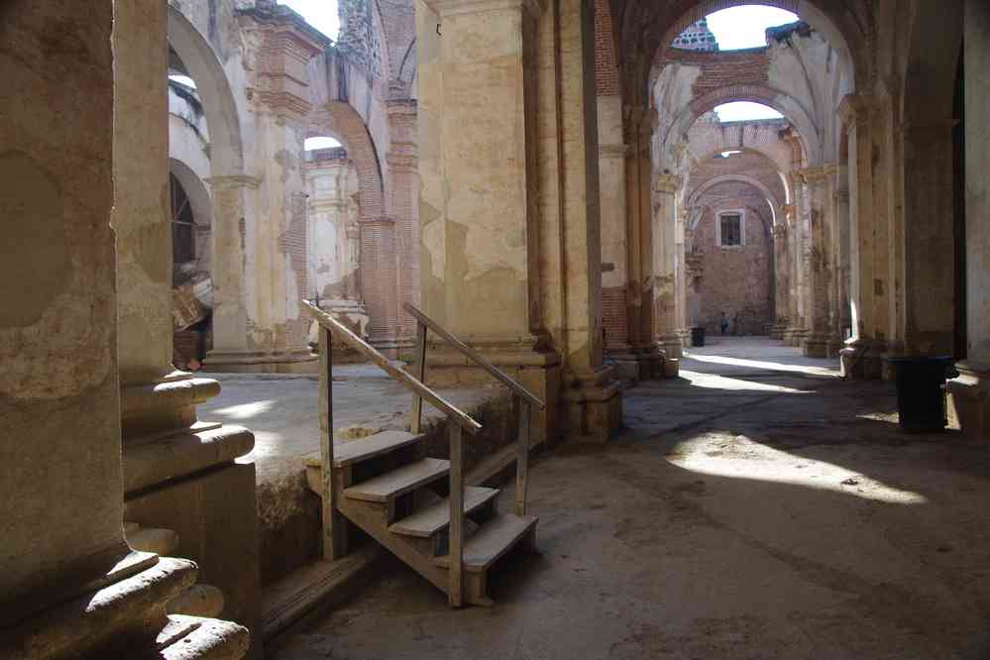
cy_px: 330
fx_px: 852
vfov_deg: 42.3
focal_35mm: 31
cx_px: 495
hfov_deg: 60.3
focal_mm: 20.6
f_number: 8
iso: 200
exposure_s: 1/50
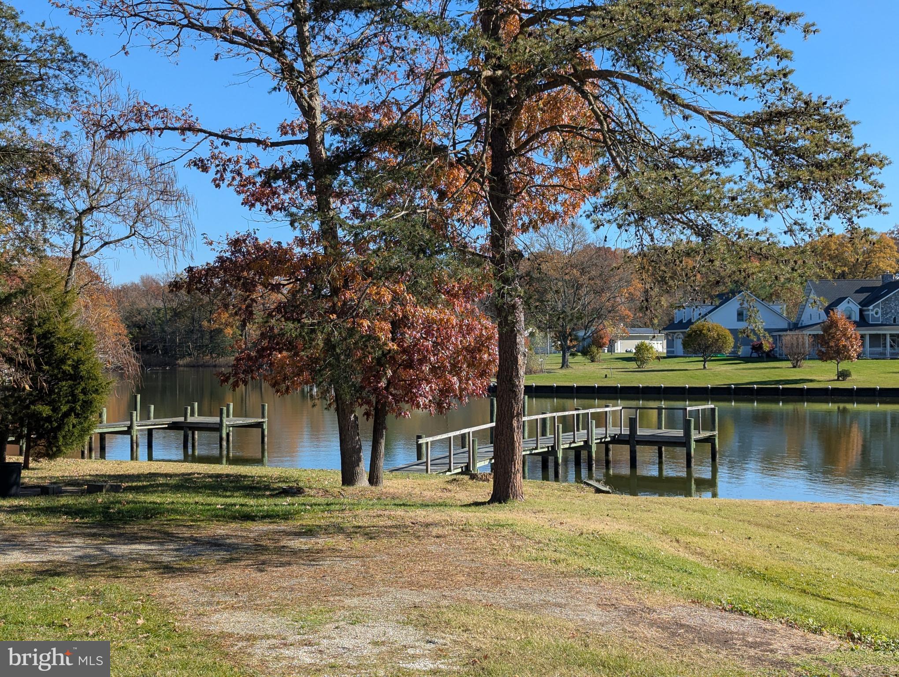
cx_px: 450
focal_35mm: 48
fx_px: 1248
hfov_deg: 39.6
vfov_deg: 30.3
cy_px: 338
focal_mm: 6.81
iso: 45
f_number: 1.85
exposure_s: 1/1727
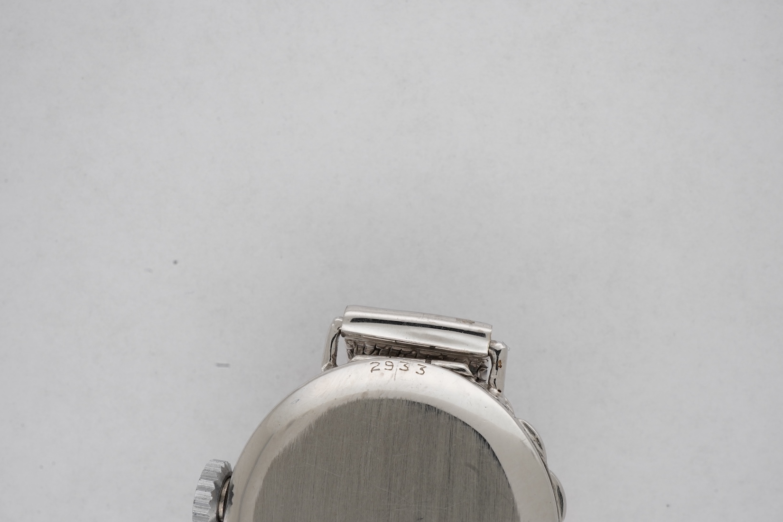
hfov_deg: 42.7
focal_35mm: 46
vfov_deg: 29.2
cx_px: 389
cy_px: 261
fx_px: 1000
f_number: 22
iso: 320
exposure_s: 1/125
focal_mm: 30
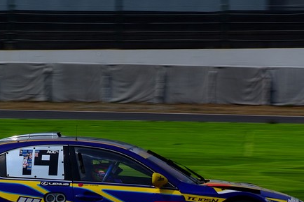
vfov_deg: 6.1
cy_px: 165
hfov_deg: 9.2
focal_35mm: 224
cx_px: 97
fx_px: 1891
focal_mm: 90
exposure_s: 1/250
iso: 100
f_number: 16
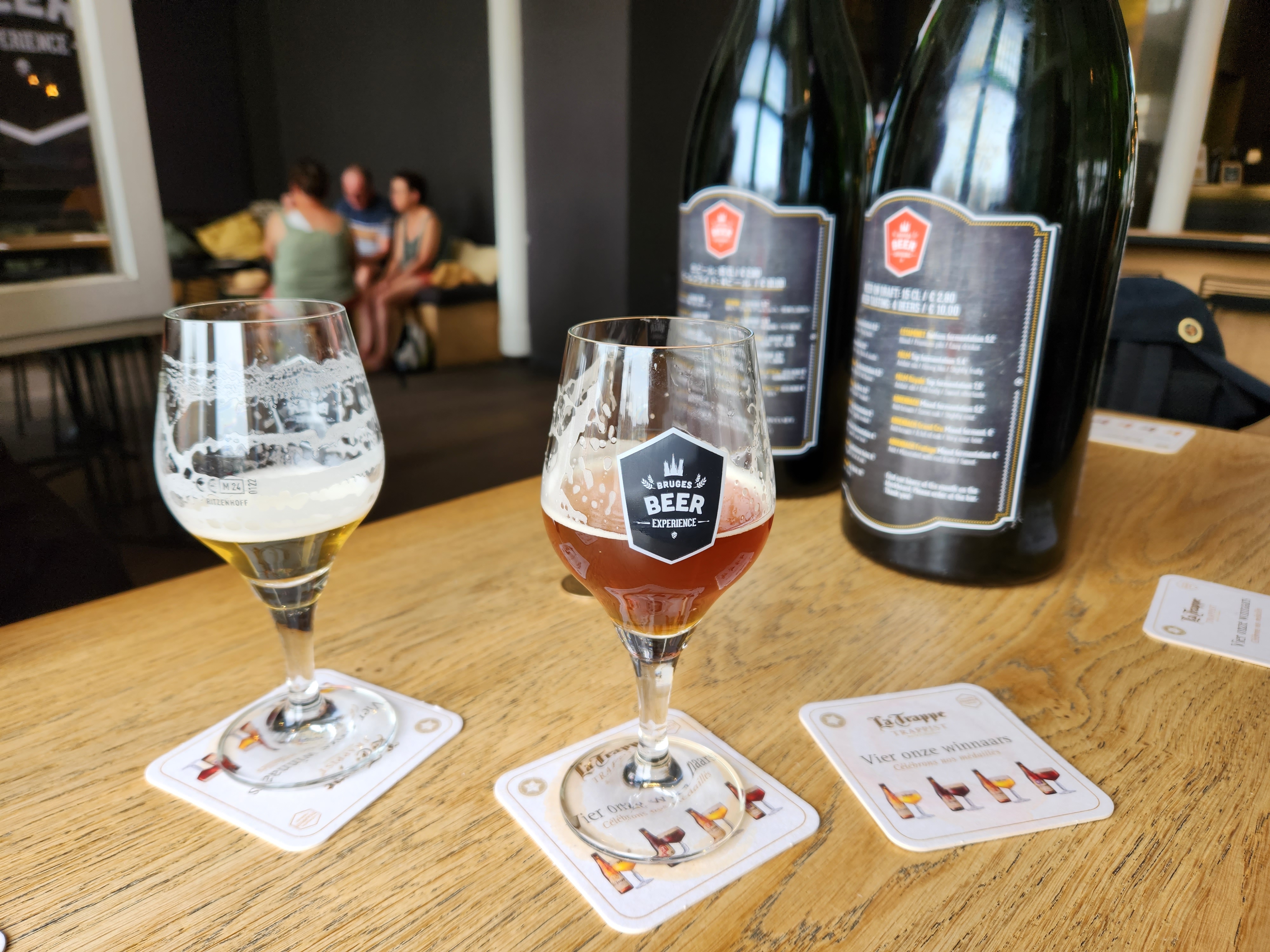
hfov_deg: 73.9
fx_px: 844
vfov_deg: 58.9
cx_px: 635
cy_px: 476
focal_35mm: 23
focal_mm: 5.4
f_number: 1.8
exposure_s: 1/180
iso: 40
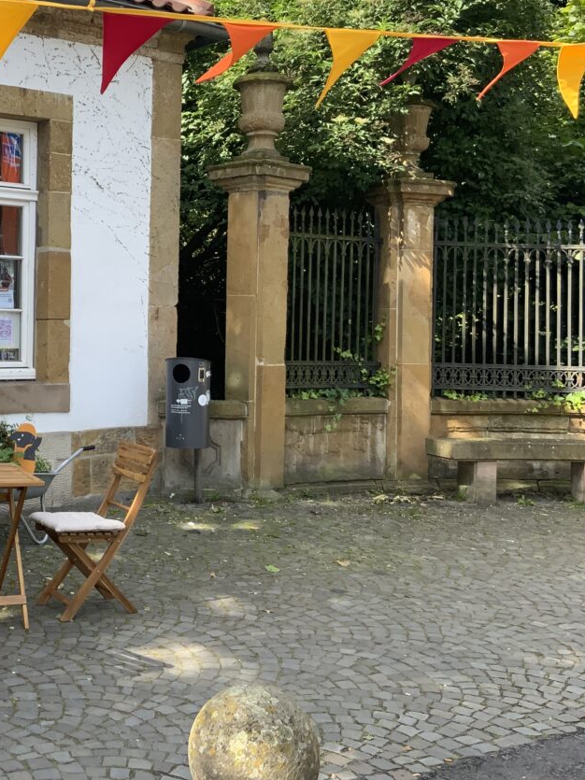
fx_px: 1127
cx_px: 110
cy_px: 310
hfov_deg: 28.4
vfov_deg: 38.0
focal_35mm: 50
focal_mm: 3
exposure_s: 1/568
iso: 16
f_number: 1.8
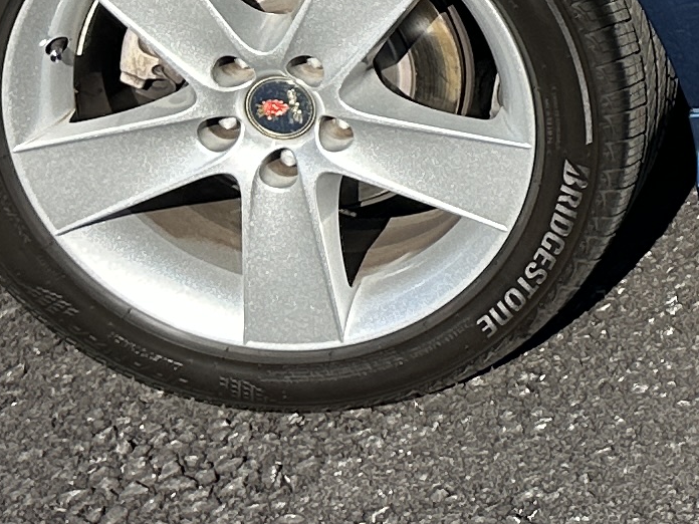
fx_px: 2807
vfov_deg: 10.0
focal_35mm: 139
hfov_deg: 12.1
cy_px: -494
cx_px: 1520
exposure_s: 1/3155
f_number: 1.78
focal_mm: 6.86
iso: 80
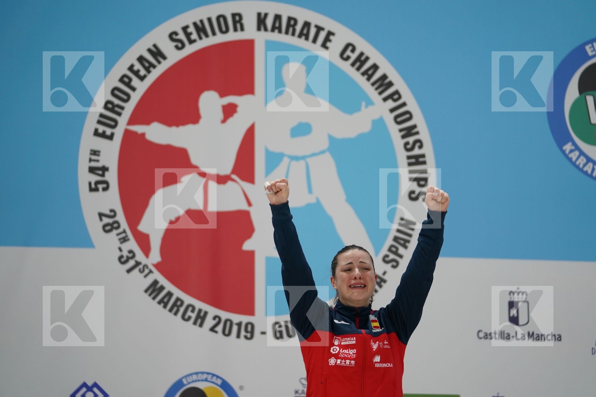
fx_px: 2086
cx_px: 298
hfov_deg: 16.3
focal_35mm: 126
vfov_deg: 10.9
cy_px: 198
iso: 1000
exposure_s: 1/320
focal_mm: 126
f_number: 2.8
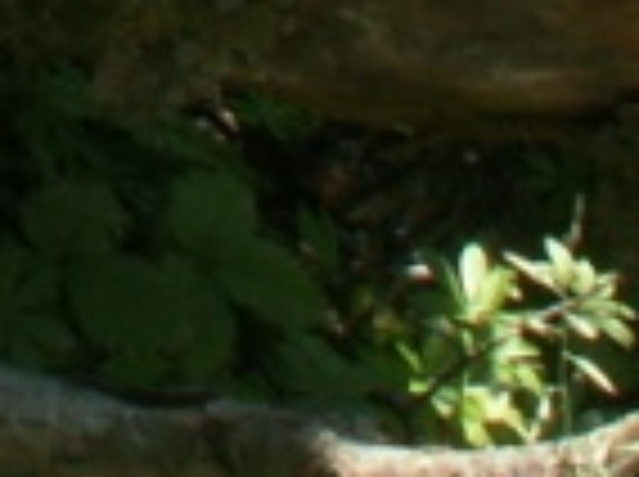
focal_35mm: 253
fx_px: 4662
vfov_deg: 5.4
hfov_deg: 7.5
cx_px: -724
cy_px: -1156
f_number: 7.1
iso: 50
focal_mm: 5.86
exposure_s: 1/50
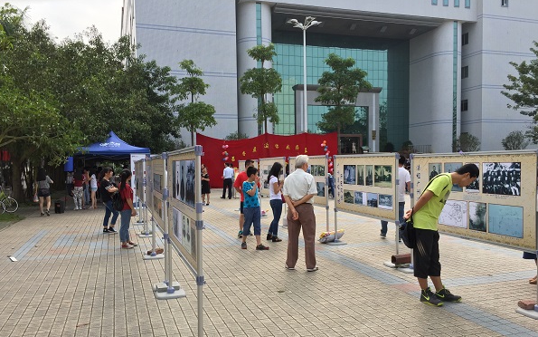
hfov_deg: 61.2
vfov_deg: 40.5
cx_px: 270
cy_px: 196
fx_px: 455
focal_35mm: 31
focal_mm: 4.15
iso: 32
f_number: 2.2
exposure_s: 1/898
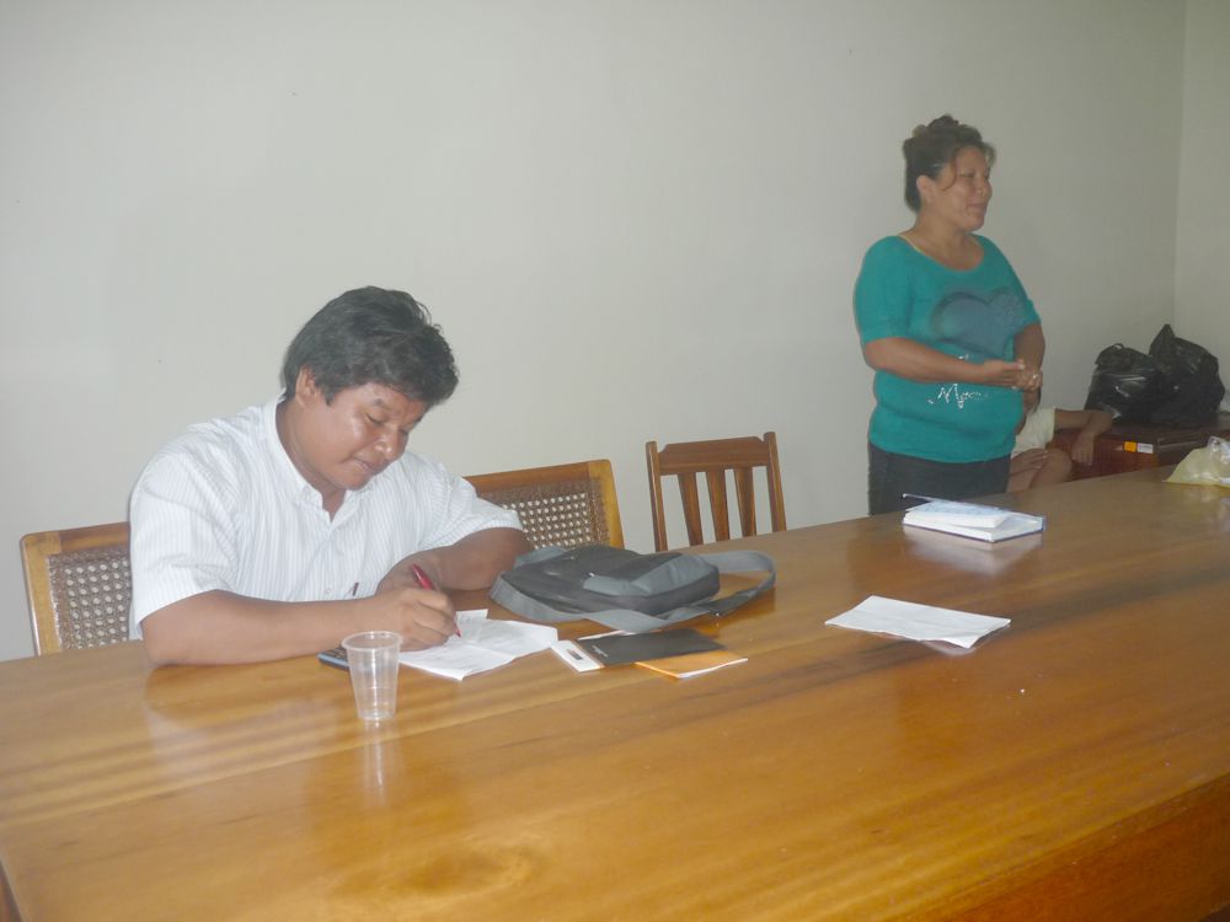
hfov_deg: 55.4
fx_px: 1173
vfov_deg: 42.9
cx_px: 615
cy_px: 461
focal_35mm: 33
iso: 160
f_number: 2.8
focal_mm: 5.5
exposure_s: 1/30
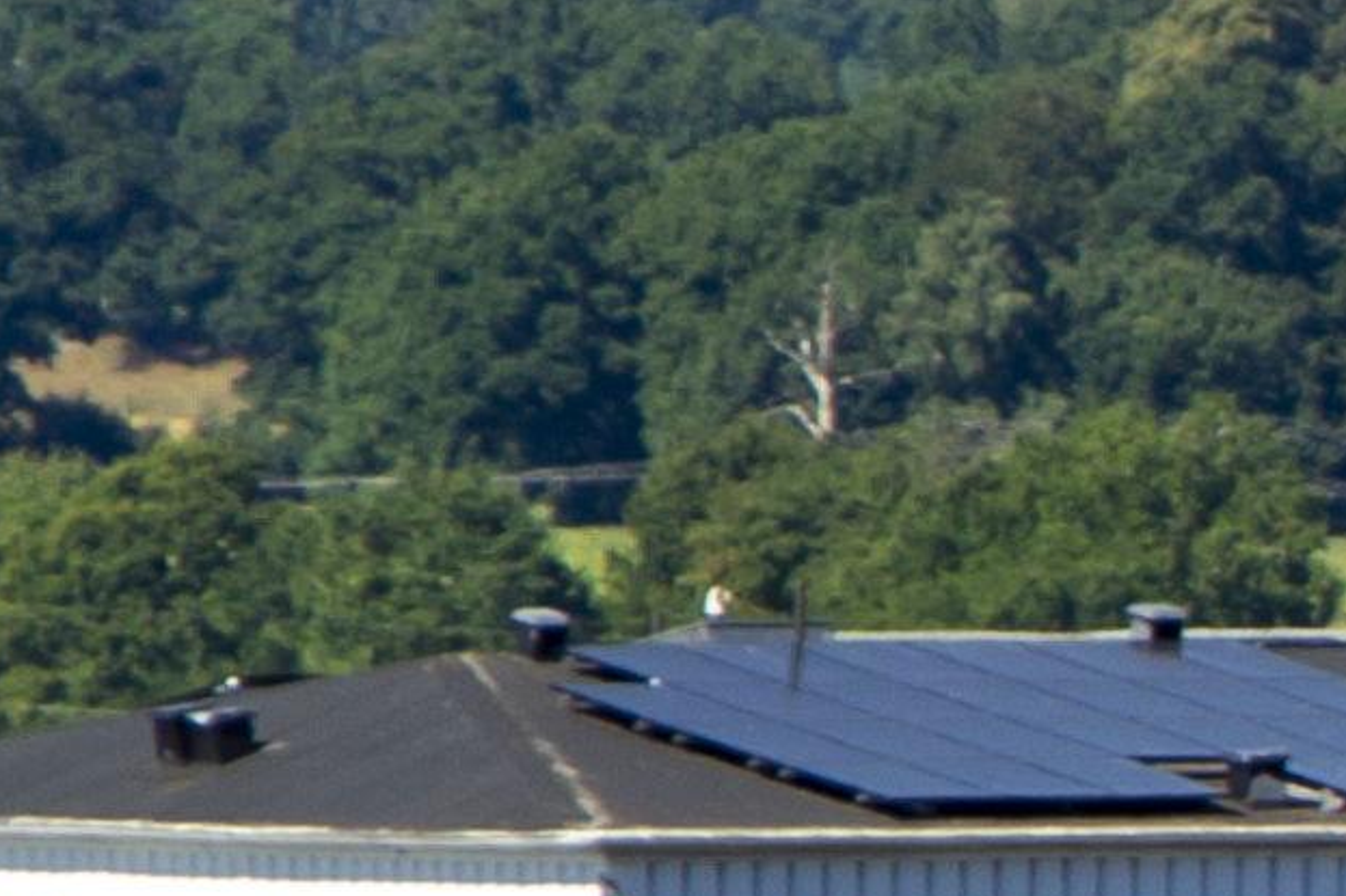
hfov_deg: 1.6
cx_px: 3332
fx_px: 48104
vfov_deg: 1.1
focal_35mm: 1287
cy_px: 1341
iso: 100
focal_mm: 116
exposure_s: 1/250
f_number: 8
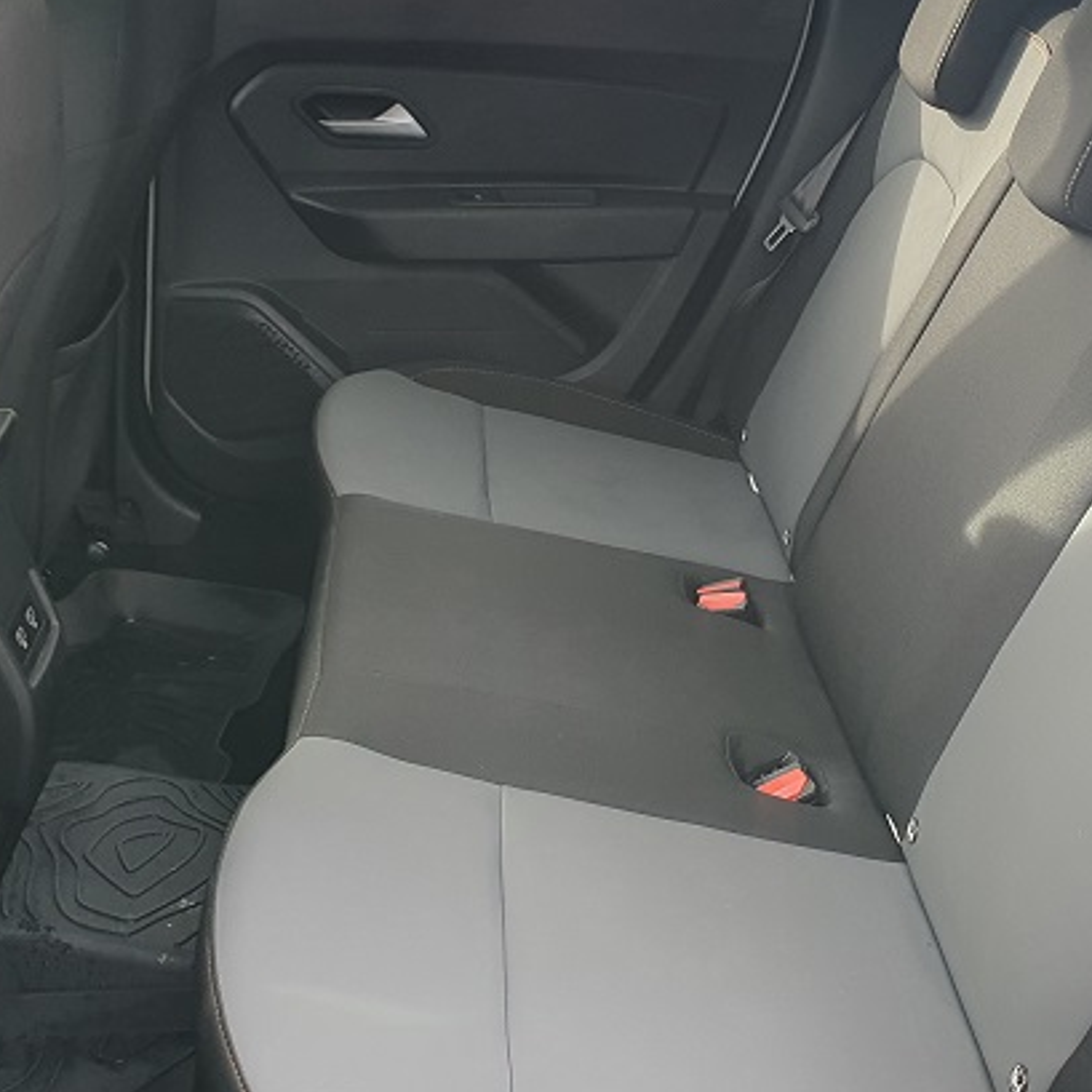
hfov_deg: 37.3
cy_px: 619
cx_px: 686
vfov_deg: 37.5
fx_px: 1606
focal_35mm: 45
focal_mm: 4.32
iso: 80
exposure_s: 1/100
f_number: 2.4
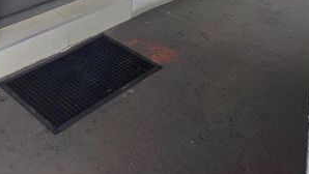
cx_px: 81
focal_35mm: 56
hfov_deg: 36.4
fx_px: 459
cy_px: -163
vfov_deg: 16.7
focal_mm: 6.3
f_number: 1.7
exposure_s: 1/180
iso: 40
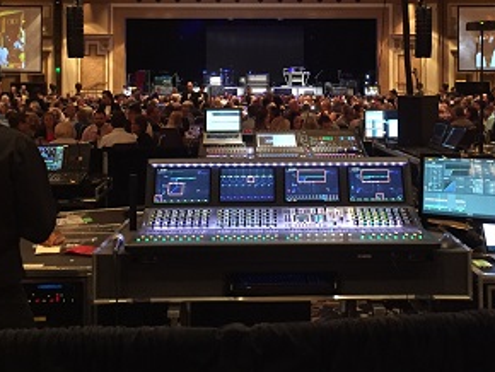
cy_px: 75
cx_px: 278
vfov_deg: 29.6
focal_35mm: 48
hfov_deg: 39.6
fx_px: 687
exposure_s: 1/15
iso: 250
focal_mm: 4.15
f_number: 2.2
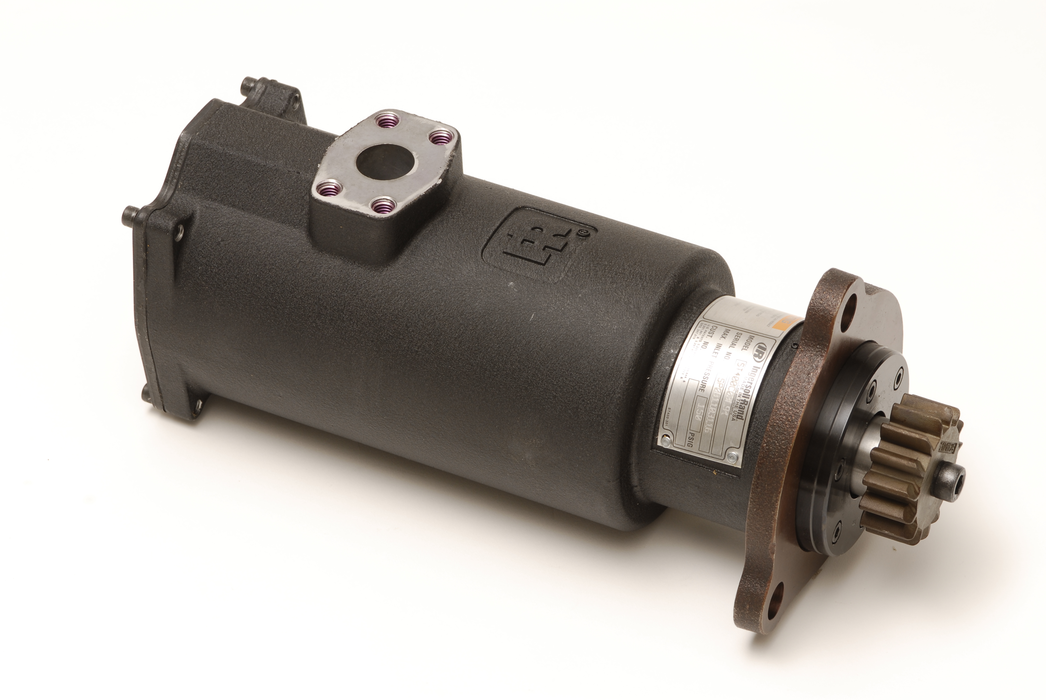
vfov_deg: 9.4
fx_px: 4276
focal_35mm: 147
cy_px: 350
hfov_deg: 13.9
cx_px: 523
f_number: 11
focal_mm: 98
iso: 100
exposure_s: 1/60
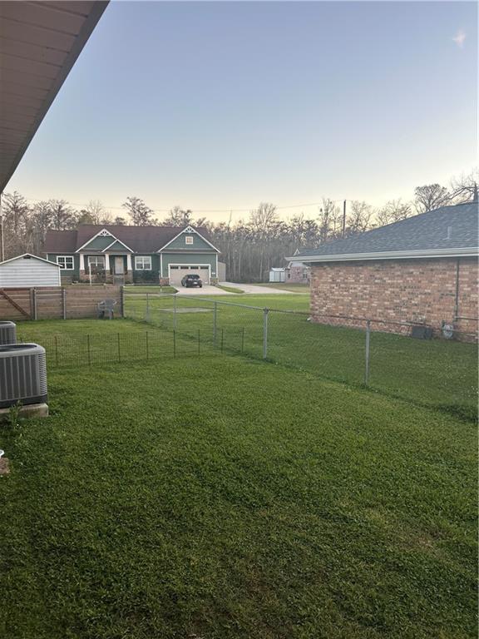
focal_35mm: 26
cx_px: 240
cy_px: 320
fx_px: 480
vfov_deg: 67.3
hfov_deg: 53.1
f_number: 1.5
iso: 40
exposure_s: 1/121
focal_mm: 5.7
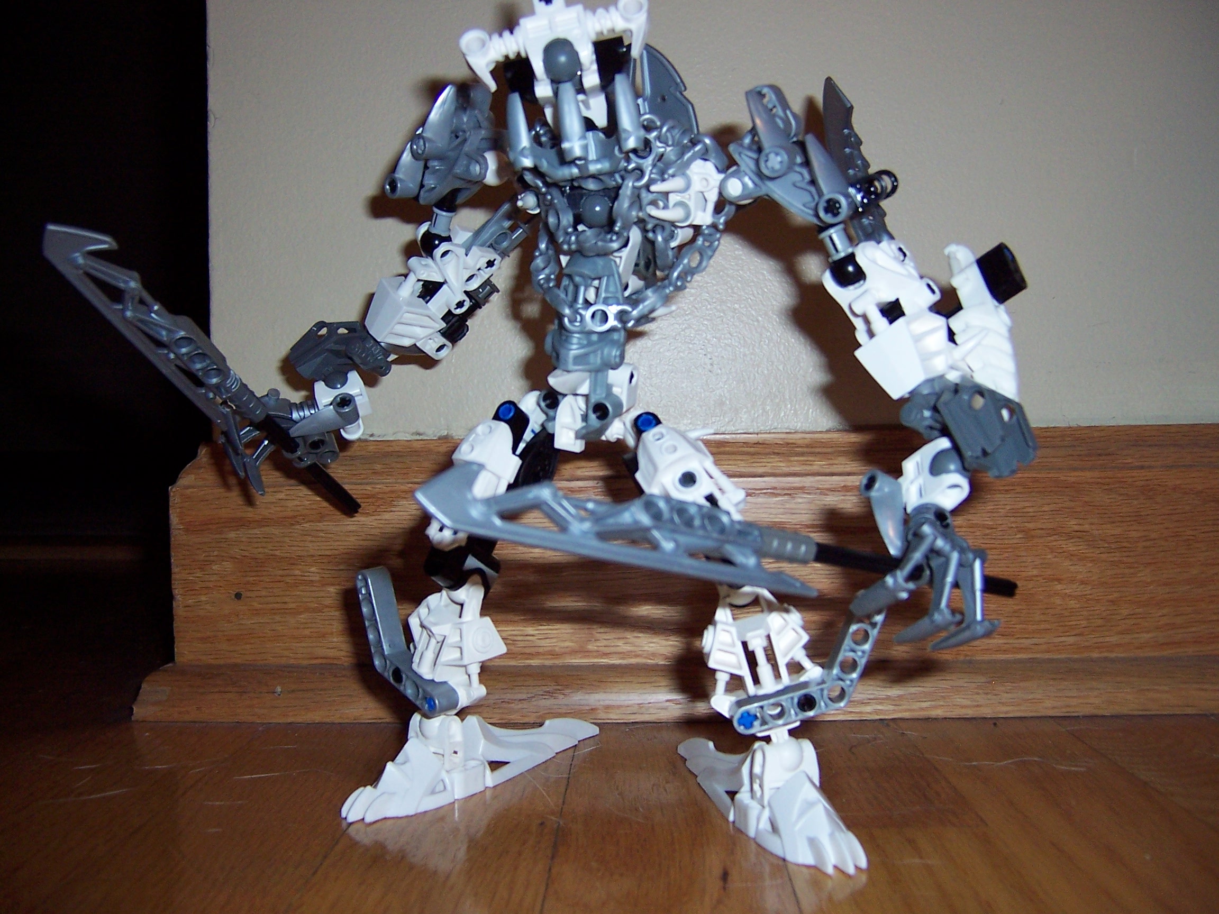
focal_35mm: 33
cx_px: 610
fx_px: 1162
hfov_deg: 55.4
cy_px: 457
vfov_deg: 42.9
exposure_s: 1/60
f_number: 2.8
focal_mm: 5.5
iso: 140
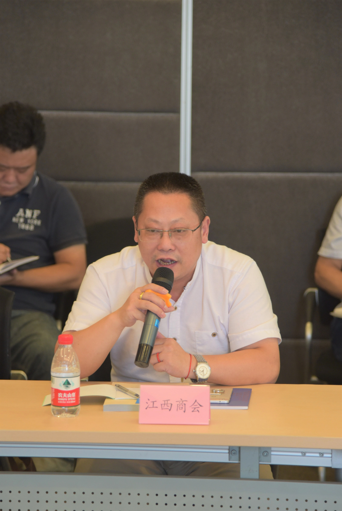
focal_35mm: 105
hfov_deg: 13.1
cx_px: 171
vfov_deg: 19.4
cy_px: 256
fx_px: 1494
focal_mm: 105
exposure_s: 1/60
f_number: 4
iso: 1000
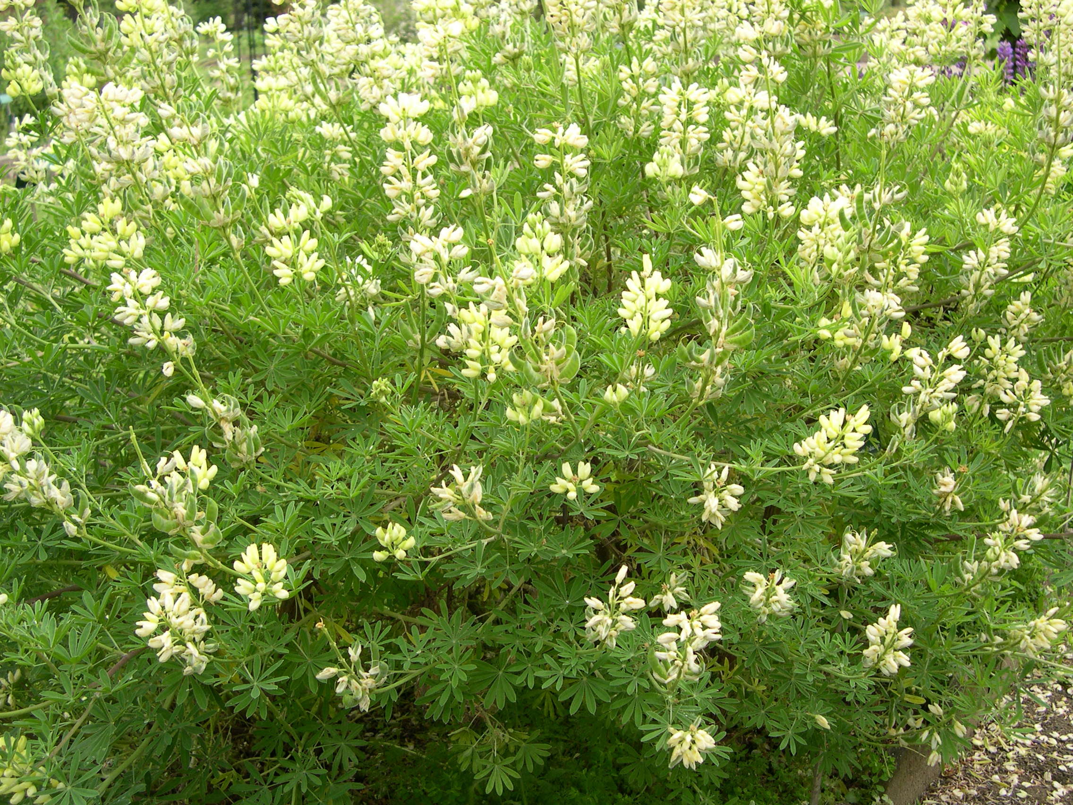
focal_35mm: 38
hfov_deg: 49.0
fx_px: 1178
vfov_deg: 37.7
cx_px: 536
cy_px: 402
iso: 100
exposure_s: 1/160
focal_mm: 8
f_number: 2.8
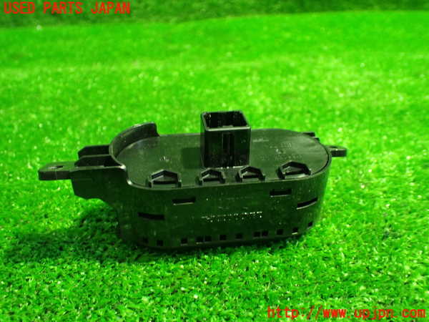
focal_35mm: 30
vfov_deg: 46.8
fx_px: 372
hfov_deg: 60.0
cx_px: 214
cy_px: 161
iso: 800
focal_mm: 5.4
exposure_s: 1/40
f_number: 2.3
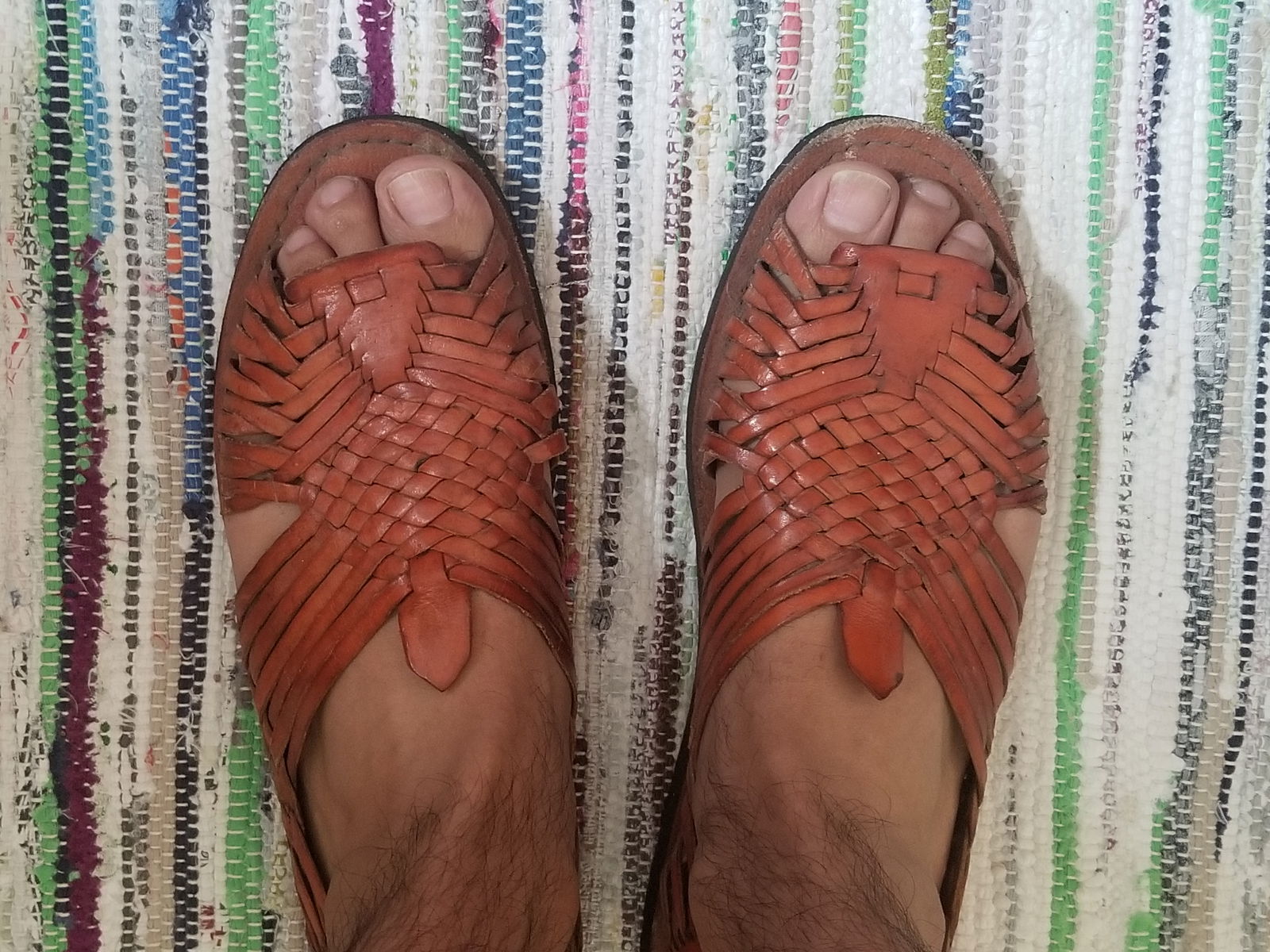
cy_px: 476
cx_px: 635
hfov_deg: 67.3
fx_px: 954
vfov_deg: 53.1
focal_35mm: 26
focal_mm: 4.25
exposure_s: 1/10
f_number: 1.7
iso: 250
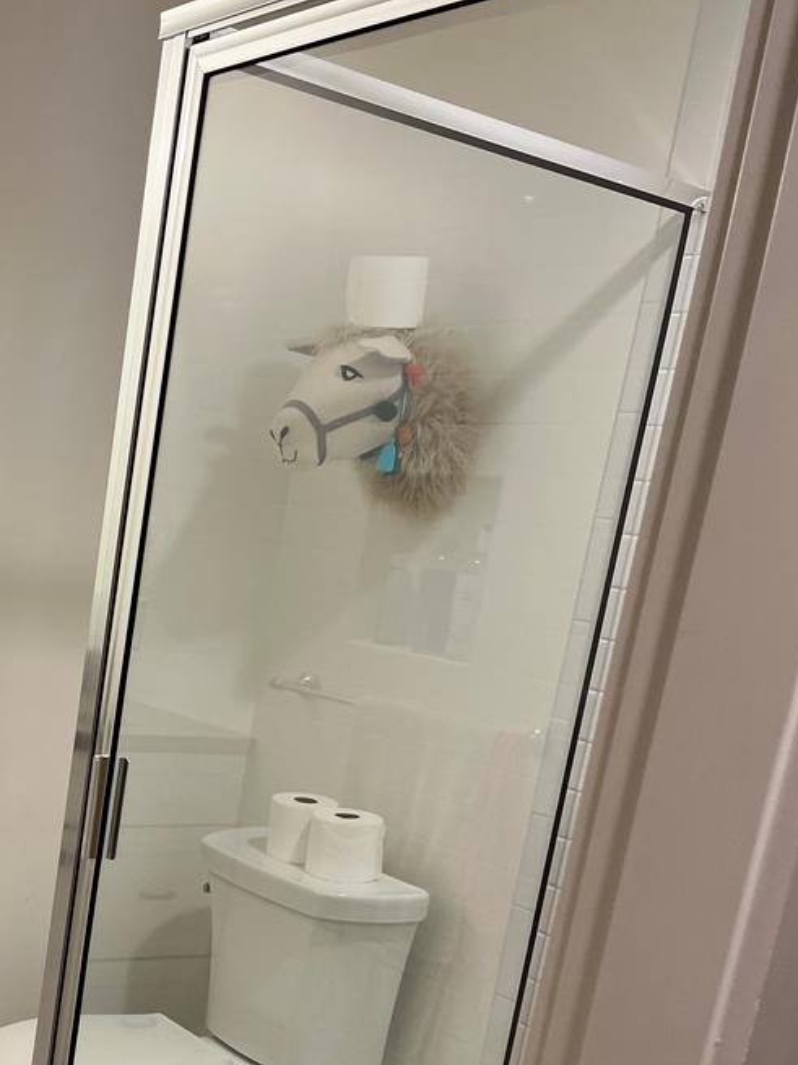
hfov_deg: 29.0
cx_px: 74
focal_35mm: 48
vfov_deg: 38.1
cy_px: 866
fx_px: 1476
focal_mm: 5.1
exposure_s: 1/120
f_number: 1.6
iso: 100
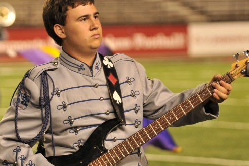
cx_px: 98
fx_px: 1942
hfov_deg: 7.3
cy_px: 114
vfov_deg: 4.9
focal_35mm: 281
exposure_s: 1/60
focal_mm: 116
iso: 280
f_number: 2.8
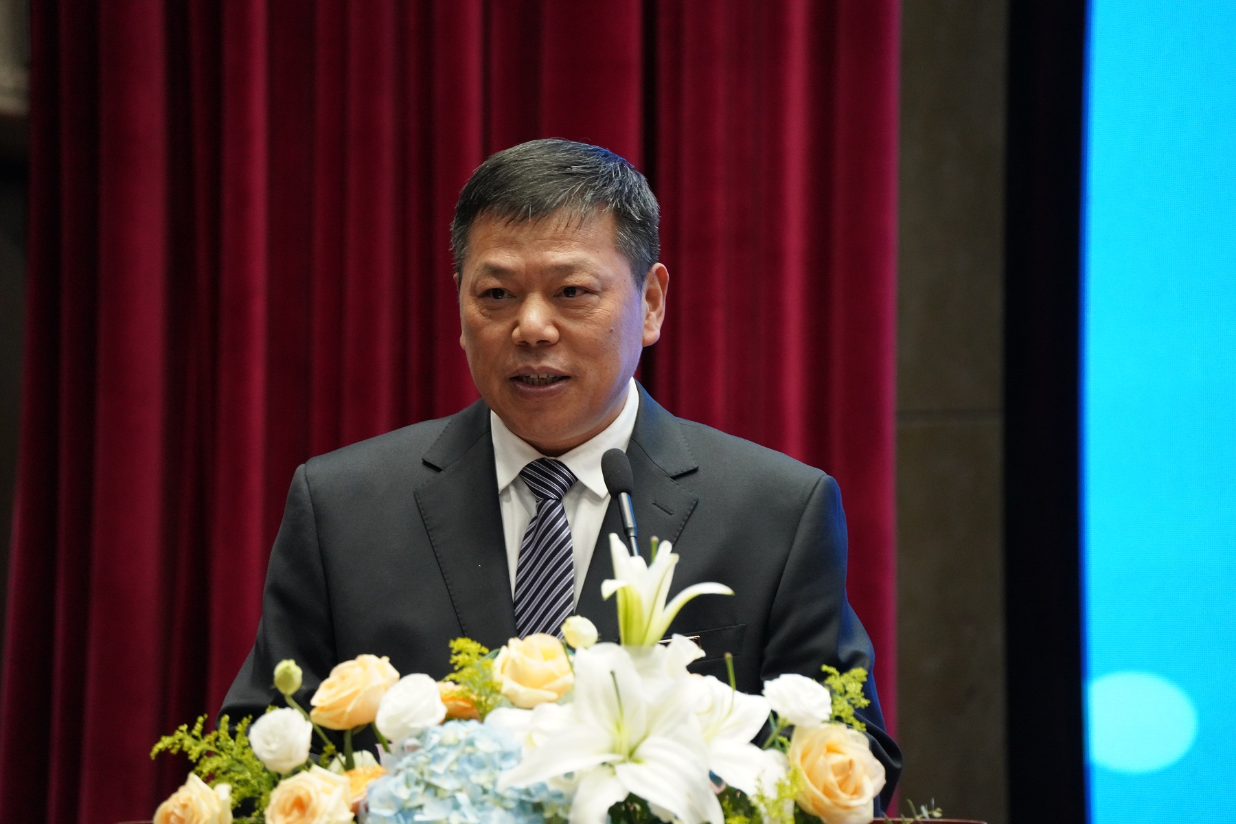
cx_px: 618
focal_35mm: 277
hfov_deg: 7.4
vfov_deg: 5.0
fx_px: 9510
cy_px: 412
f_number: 6.3
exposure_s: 1/100
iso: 5000
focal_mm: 277
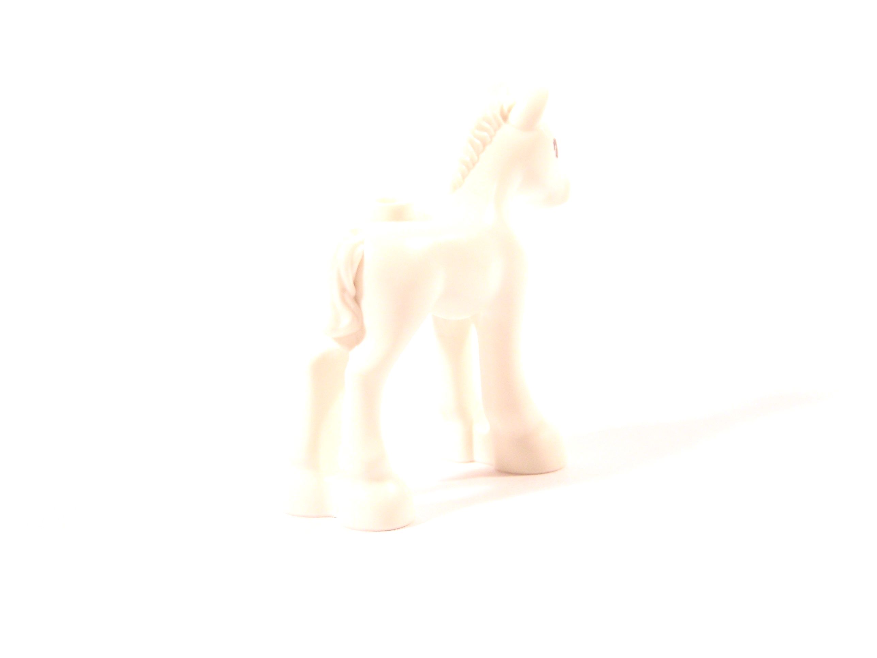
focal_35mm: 117
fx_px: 2964
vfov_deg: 12.7
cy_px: 329
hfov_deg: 16.8
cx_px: 438
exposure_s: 1/30
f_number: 3.2
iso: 200
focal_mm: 19.4
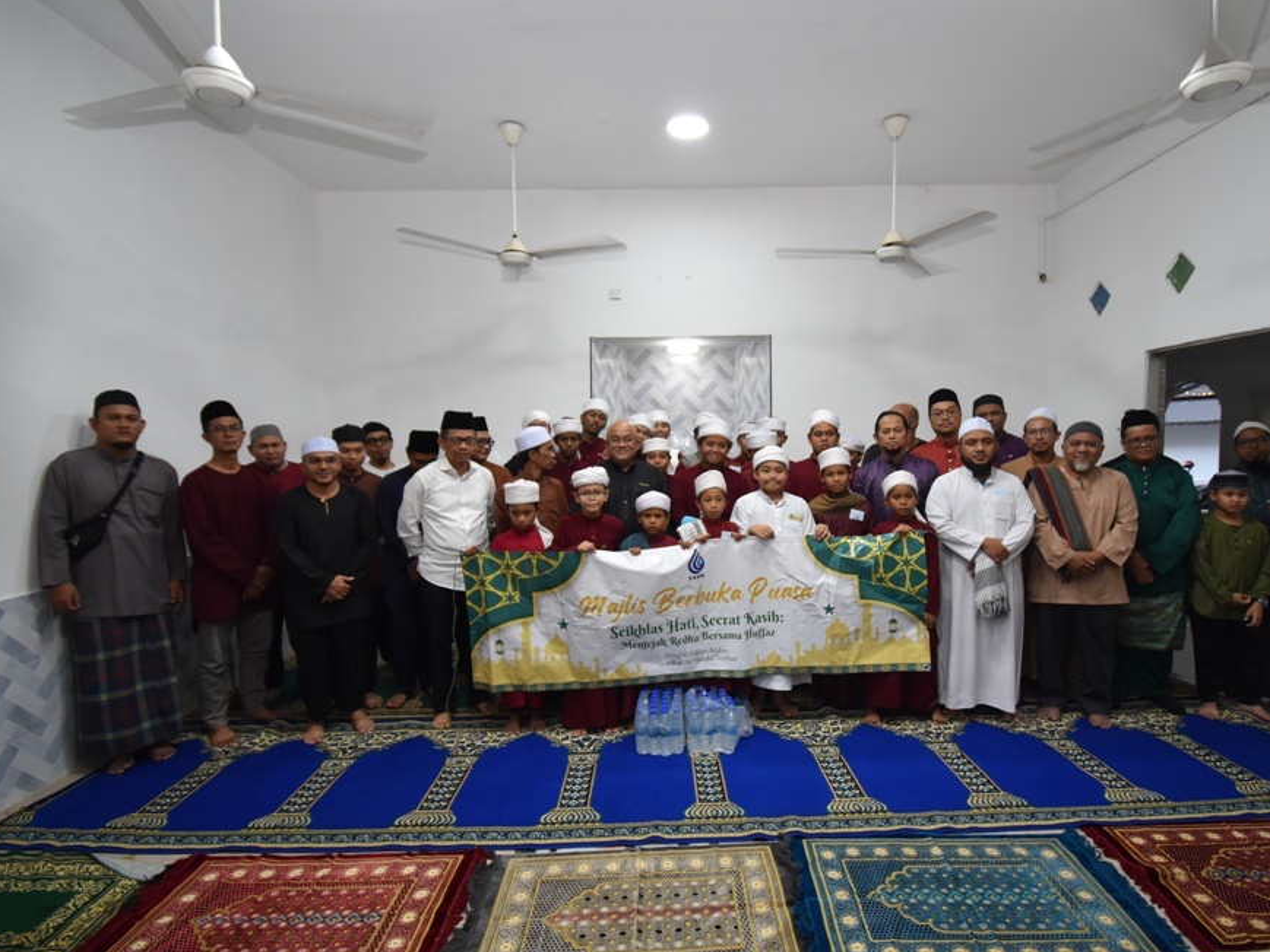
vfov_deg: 74.7
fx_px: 624
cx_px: 685
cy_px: 494
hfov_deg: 90.8
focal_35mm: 17
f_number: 4.5
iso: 800
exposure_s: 1/60
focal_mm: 10
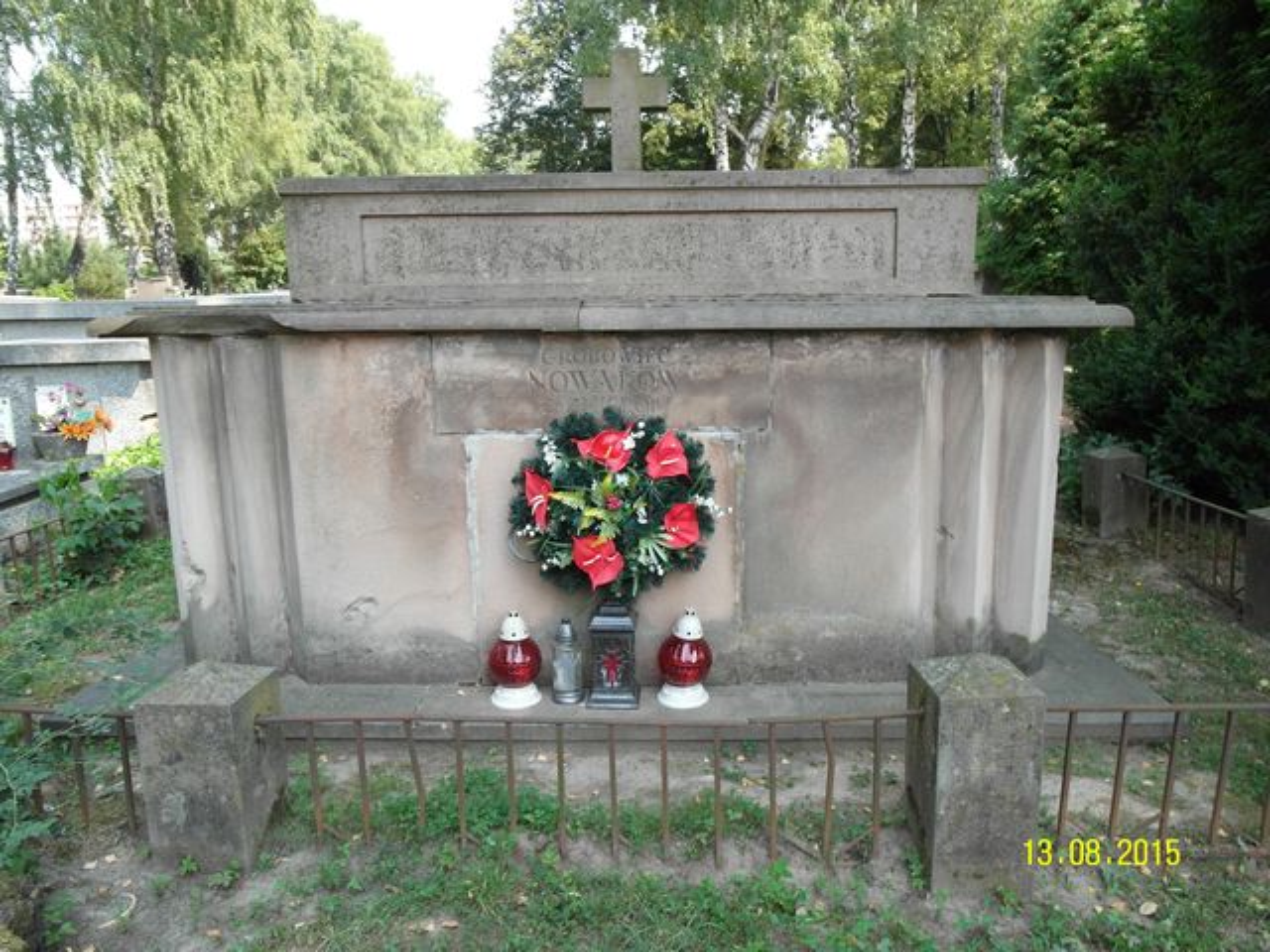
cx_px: 635
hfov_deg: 71.6
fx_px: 881
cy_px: 476
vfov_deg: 56.8
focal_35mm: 24
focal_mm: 5.2
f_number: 3.4
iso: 80
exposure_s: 1/125
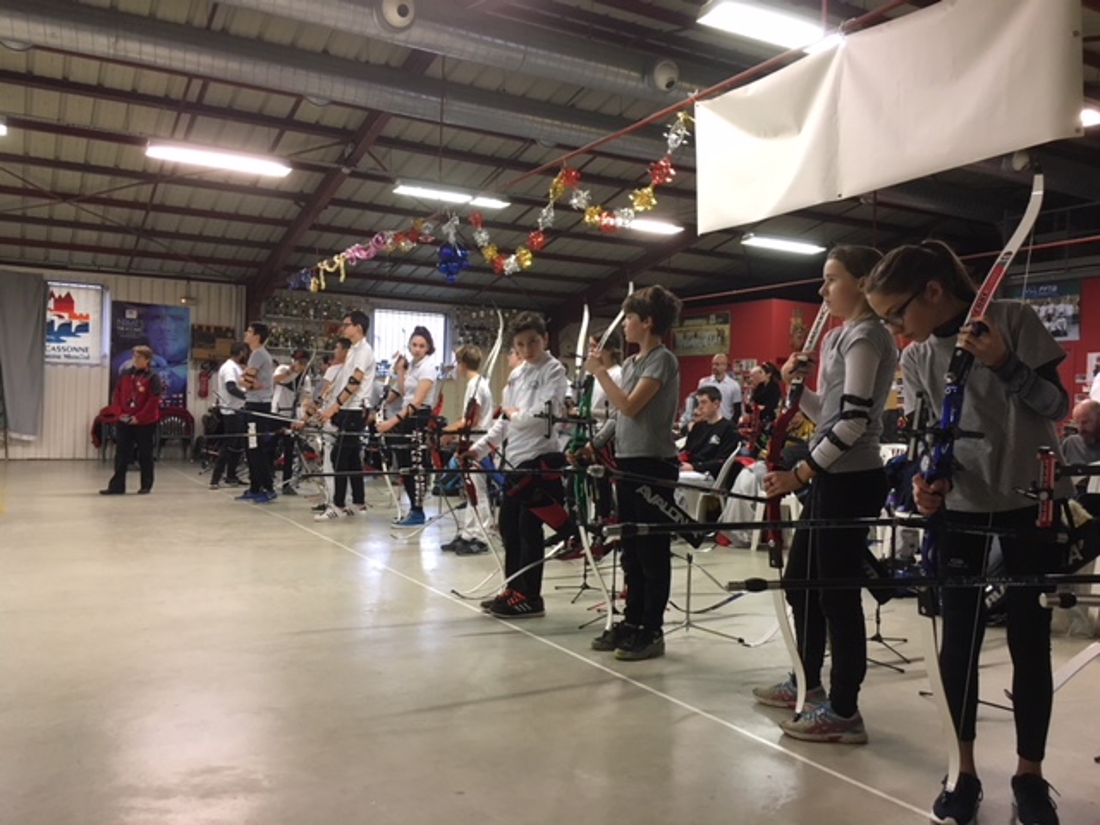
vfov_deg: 48.2
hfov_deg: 61.7
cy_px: 412
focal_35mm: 29
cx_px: 550
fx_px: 922
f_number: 2.2
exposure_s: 1/33
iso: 125
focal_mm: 4.15
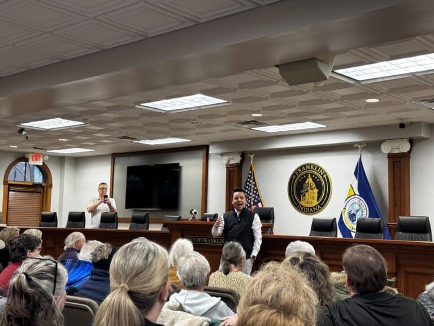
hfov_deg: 39.7
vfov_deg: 30.3
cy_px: 163
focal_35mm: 48
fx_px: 602
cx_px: 217
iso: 125
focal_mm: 6.76
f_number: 1.78
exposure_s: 1/60
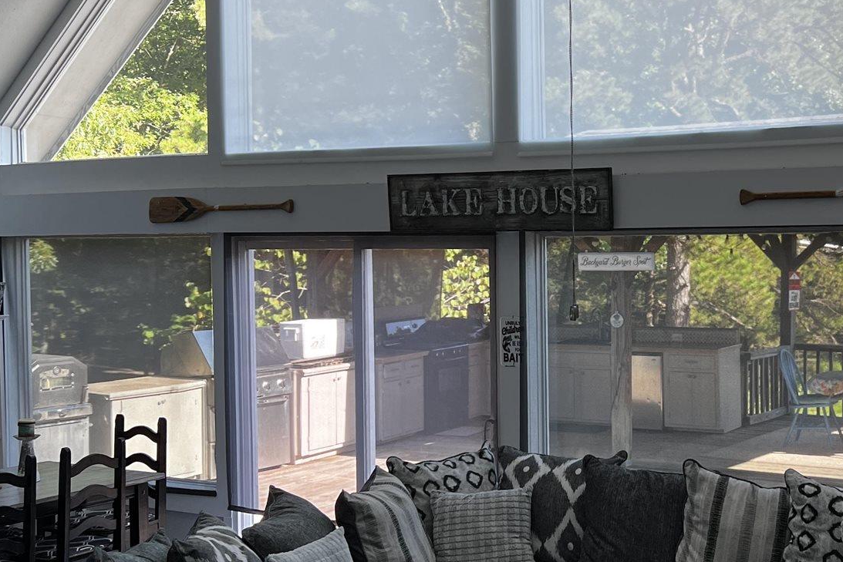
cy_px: 267
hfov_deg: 34.6
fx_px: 1335
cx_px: 589
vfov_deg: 23.8
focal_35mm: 57
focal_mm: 5.7
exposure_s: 1/121
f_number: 1.5
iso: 32
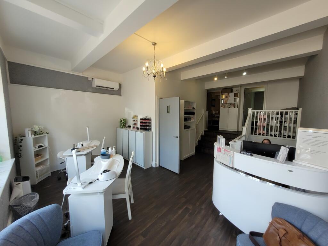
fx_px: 123
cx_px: 164
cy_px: 123
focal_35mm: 13
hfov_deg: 106.2
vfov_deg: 89.9
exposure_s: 1/50
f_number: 2.2
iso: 50
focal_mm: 1.74
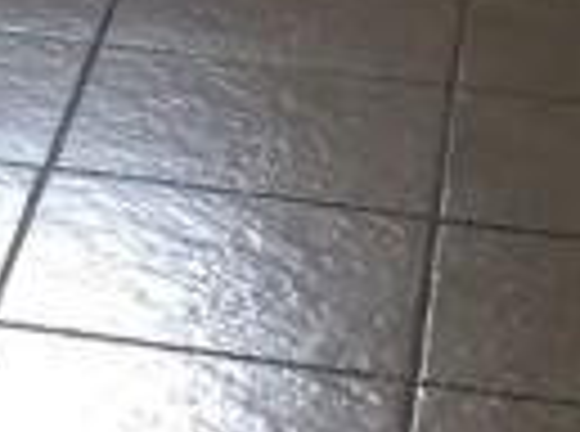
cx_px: -387
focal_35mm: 231
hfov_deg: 8.3
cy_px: -747
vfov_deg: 6.0
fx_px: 3860
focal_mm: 4.15
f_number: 2.2
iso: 32
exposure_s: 1/30
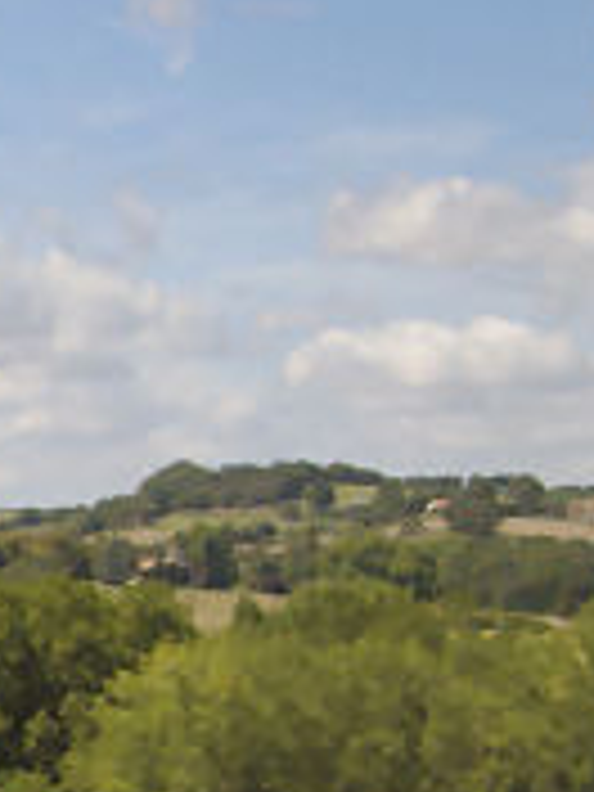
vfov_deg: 14.7
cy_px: 790
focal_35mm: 132
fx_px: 3018
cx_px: -760
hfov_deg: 10.0
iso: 200
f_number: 8
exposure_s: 1/500
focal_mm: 23
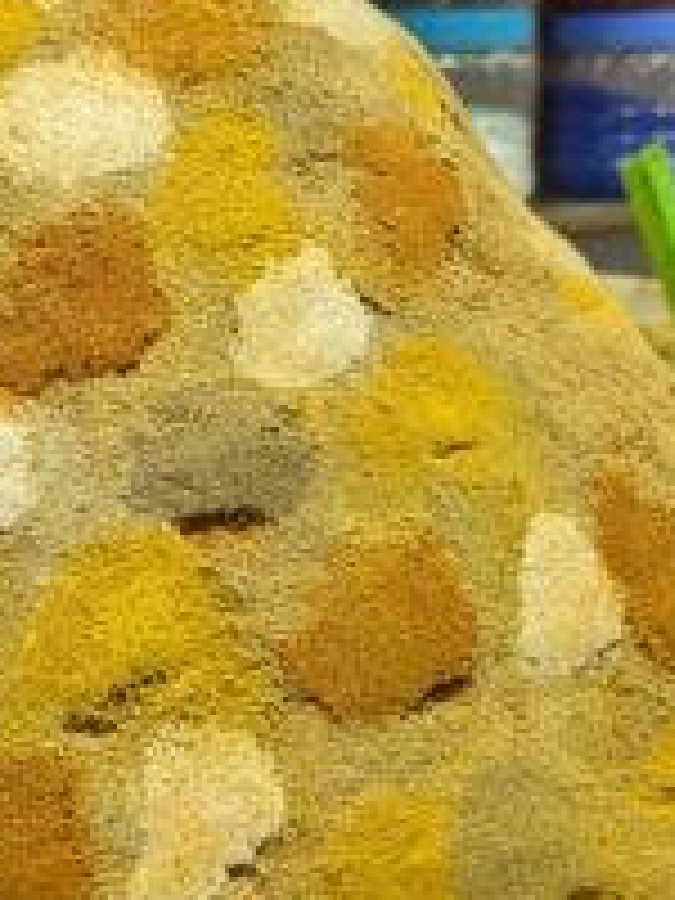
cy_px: 446
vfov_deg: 21.8
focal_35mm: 90
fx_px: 2340
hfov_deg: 16.4
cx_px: 214
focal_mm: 6.81
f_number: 1.85
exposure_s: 1/100
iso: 37
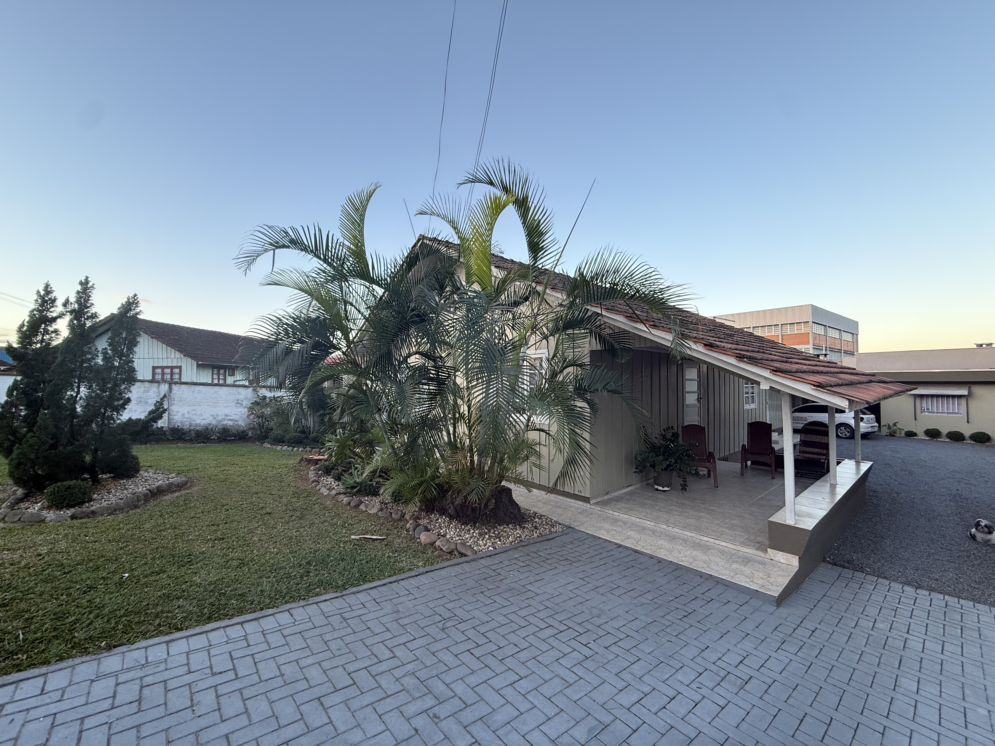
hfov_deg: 102.1
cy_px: 373
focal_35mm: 14
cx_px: 498
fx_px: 402
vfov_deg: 85.7
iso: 64
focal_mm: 2.22
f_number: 2.2
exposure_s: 1/116
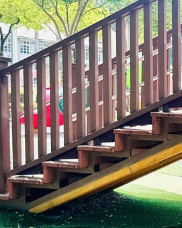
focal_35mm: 83
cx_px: 326
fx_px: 559
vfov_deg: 23.0
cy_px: 144
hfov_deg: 15.8
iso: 80
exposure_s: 1/1151
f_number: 1.78
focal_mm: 6.86
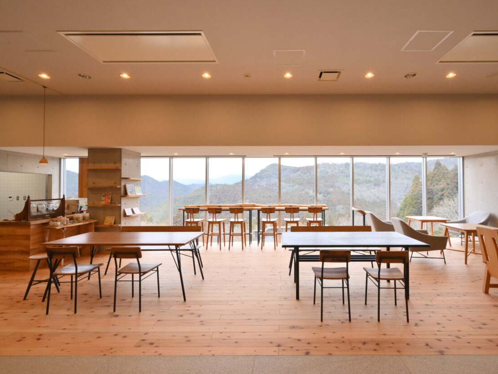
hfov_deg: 90.5
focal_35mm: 17
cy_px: 183
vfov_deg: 74.8
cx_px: 281
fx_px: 245
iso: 640
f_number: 10
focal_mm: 15
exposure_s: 1/50
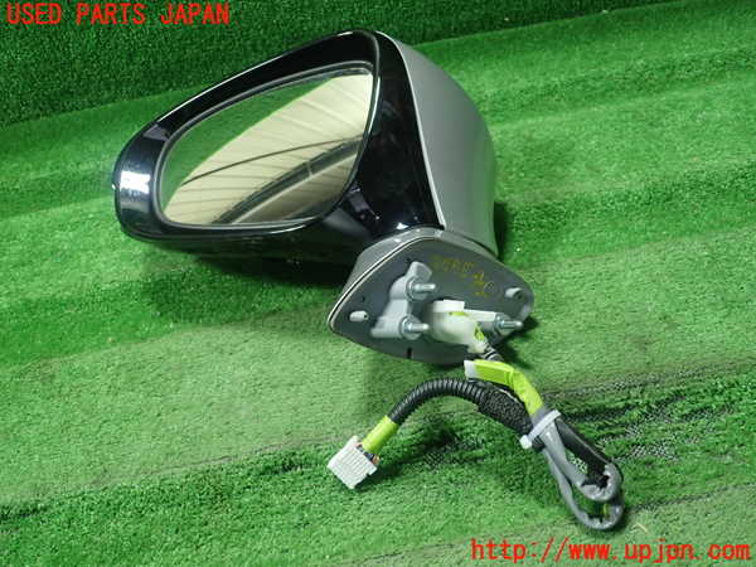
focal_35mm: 30
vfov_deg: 46.8
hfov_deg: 60.0
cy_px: 284
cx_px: 378
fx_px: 655
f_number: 2.3
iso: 500
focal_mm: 5.5
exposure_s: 1/125
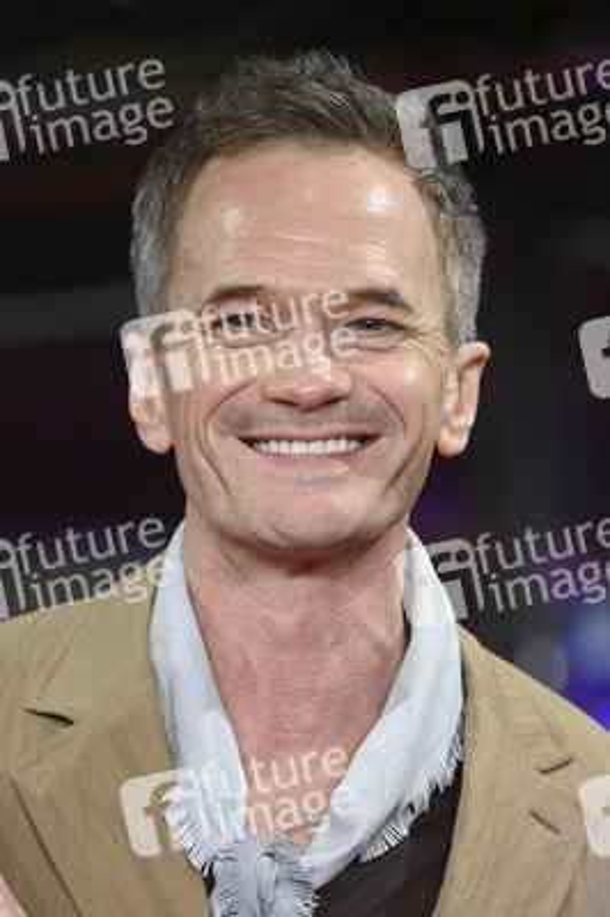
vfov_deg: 6.9
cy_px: 458
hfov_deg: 4.6
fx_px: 7638
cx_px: 305
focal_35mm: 300
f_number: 5.6
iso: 5000
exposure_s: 1/250
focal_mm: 300
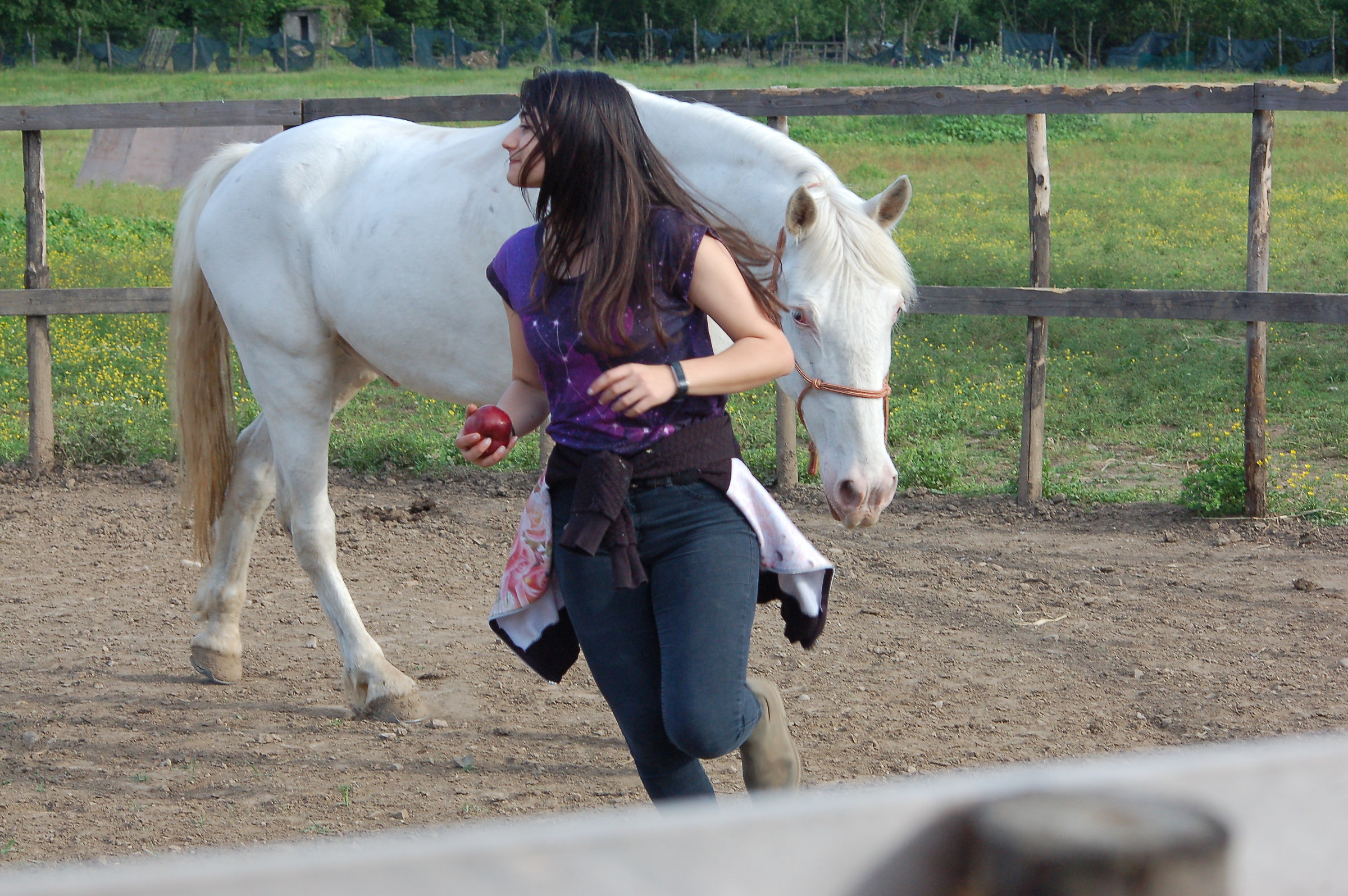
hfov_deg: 19.5
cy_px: 448
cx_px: 674
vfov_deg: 13.0
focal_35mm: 105
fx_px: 3928
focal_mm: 70
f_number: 10
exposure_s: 1/320
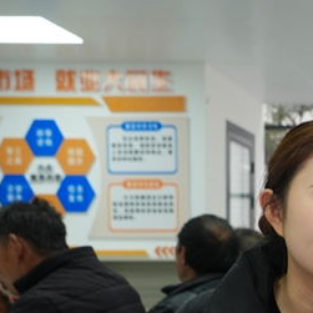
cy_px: 310
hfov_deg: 17.1
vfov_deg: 18.4
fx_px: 941
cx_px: 463
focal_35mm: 92
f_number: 6.3
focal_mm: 34
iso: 800
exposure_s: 1/125
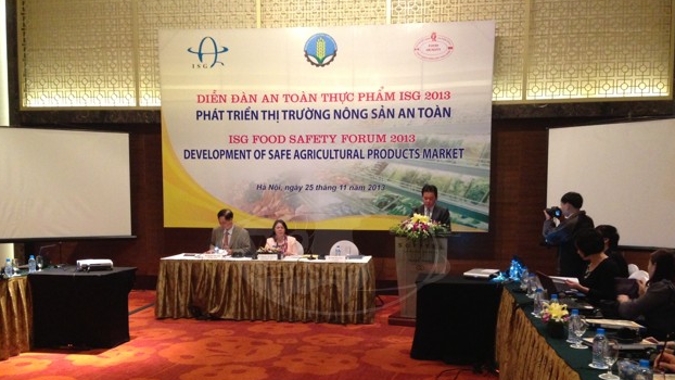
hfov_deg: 54.0
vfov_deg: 31.7
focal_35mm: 37
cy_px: 254
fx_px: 662
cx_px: 336
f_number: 2.4
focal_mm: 4.13
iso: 320
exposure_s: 1/20
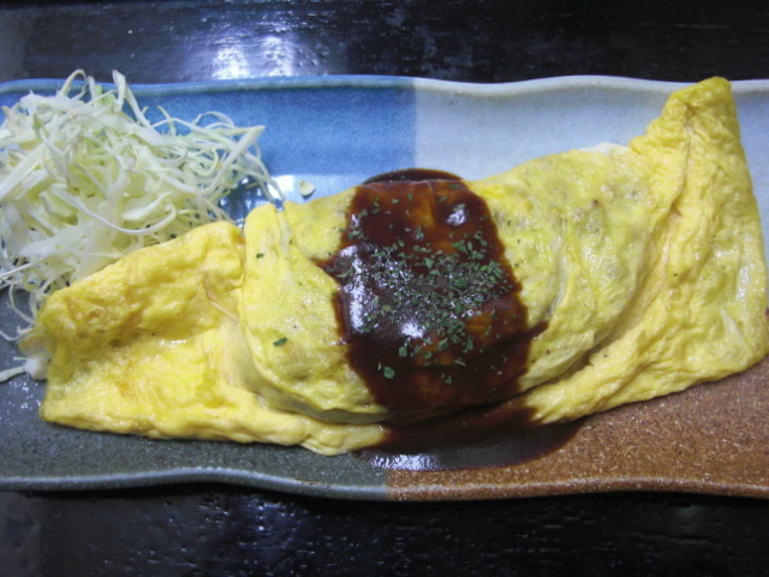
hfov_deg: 47.9
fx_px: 866
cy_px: 288
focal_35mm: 39
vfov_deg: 36.8
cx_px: 384
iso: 200
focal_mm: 6.9
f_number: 3
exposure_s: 1/30
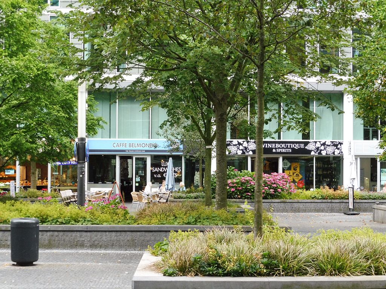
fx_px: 781
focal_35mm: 70
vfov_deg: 21.0
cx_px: 193
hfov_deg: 27.8
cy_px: 144
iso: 250
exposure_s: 1/60
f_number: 5
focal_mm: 12.5
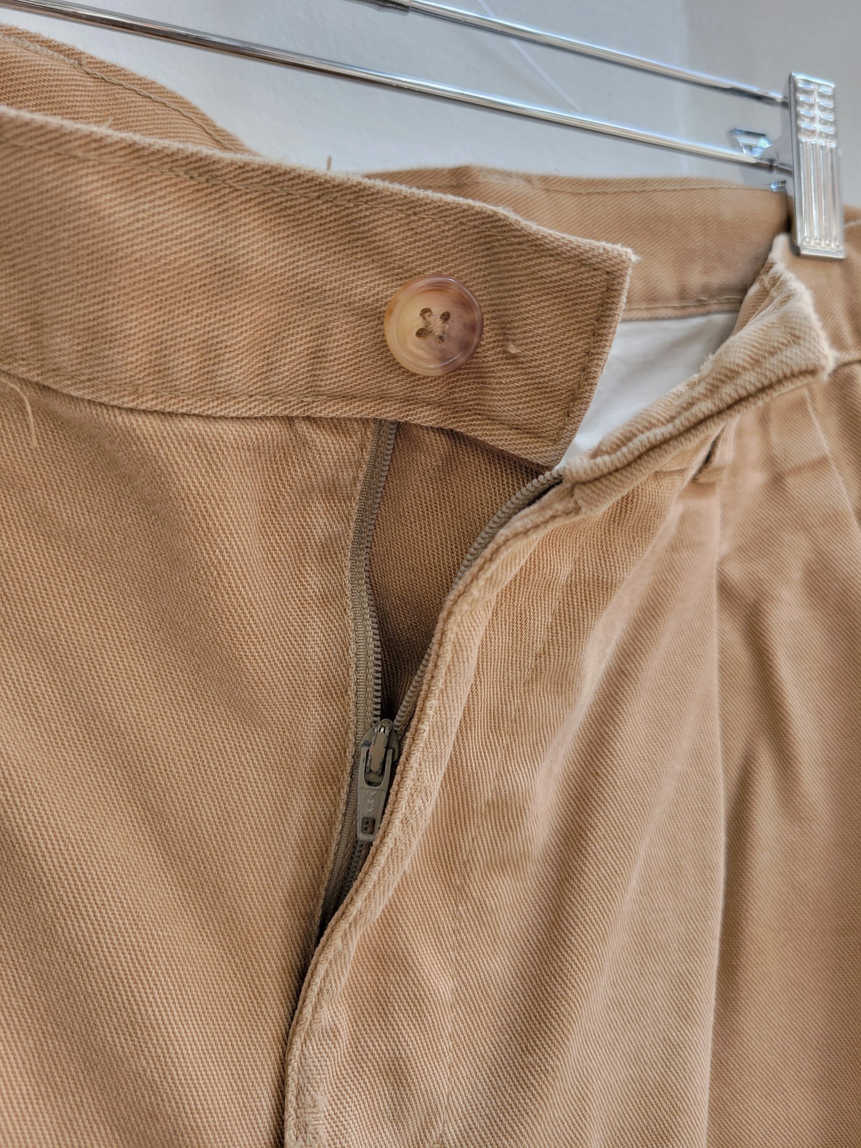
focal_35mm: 26
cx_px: 430
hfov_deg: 53.1
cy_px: 574
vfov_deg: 67.3
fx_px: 862
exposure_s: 1/120
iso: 64
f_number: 1.8
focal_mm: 5.4
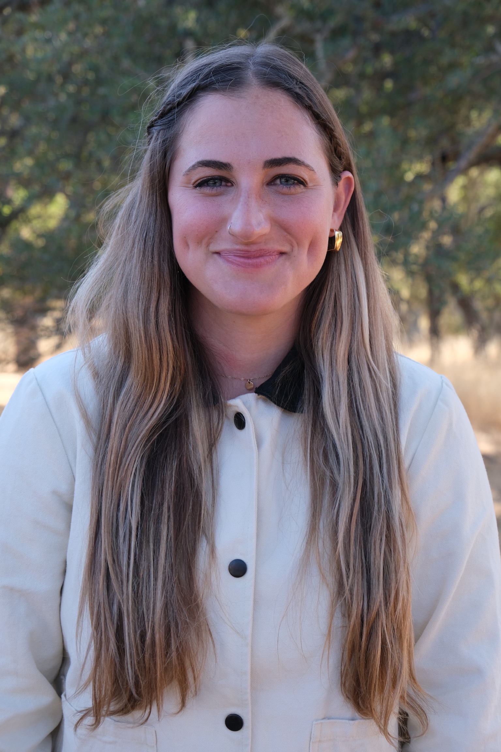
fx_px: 1273
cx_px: 250
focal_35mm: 61
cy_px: 376
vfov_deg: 32.9
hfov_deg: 22.3
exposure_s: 1/120
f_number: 5.6
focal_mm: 40.7
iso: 320
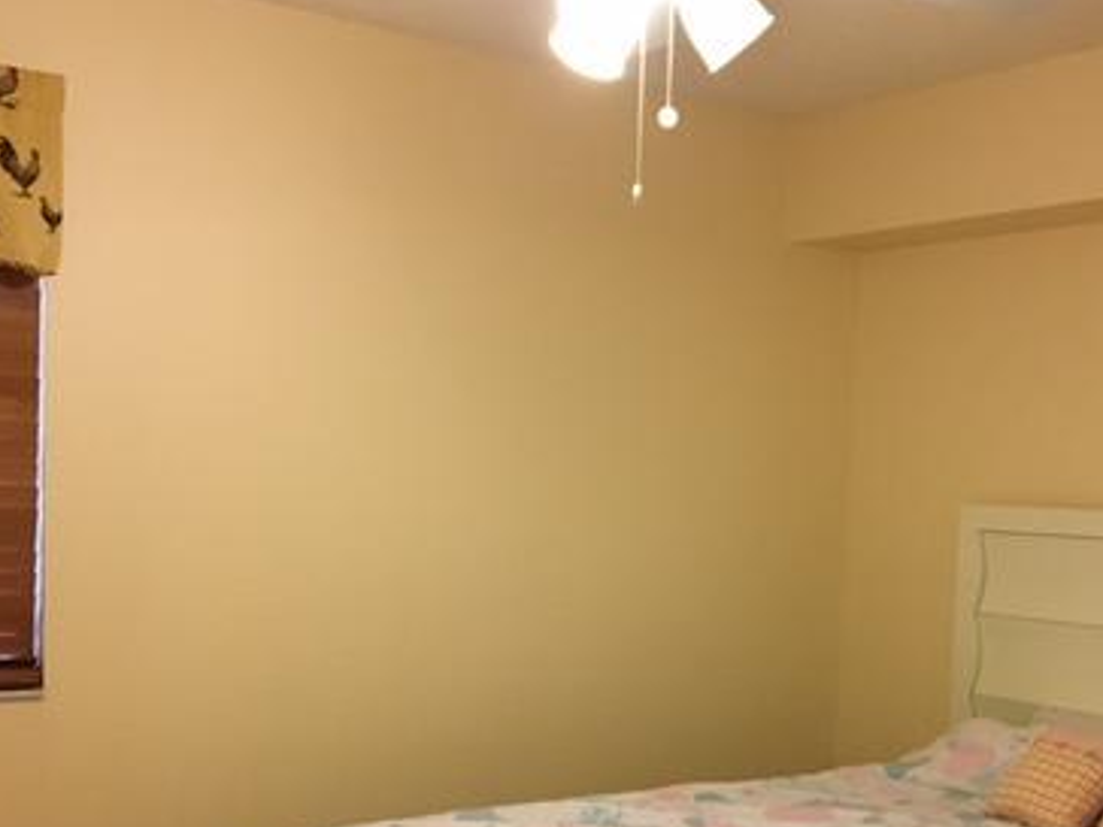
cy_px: 621
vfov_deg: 28.1
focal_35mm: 51
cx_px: 645
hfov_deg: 37.4
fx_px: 1625
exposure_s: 1/30
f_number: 2.2
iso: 125
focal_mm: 4.15
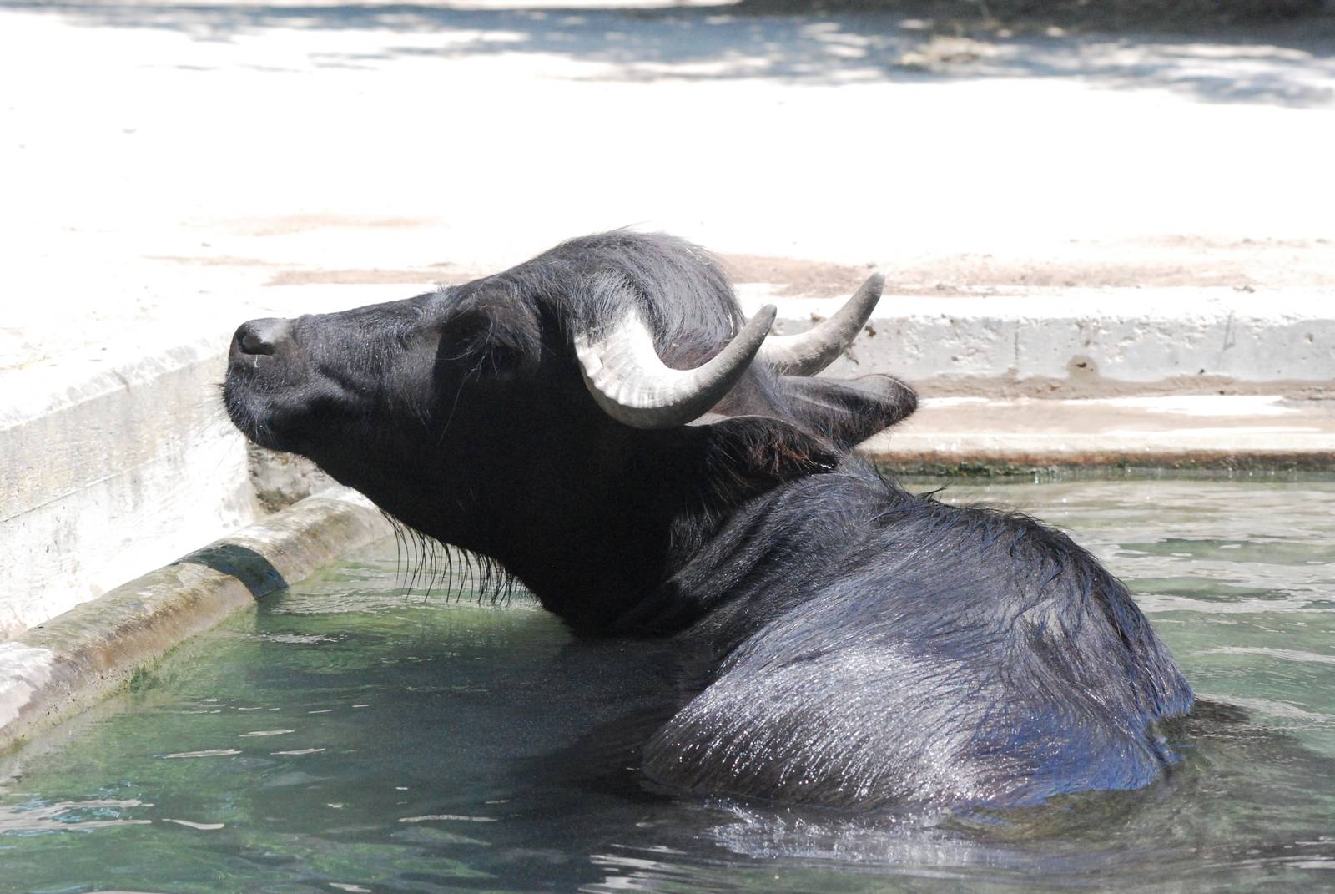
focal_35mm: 165
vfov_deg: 8.3
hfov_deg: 12.4
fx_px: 6126
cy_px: 447
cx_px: 668
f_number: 9
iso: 1600
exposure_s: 1/1250
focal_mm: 110
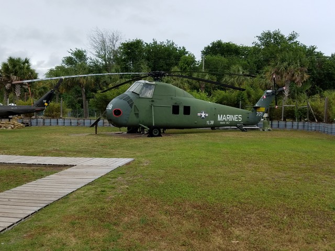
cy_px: 126
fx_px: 252
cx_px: 168
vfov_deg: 53.1
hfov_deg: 67.3
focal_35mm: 26
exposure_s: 1/1436
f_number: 1.7
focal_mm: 4.2
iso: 50
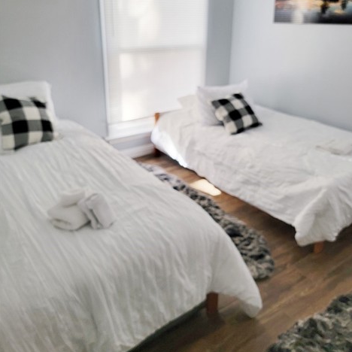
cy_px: 132
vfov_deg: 55.0
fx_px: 334
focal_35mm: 29
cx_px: 178
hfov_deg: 55.6
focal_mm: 6.7
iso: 200
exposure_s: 1/59
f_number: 1.8
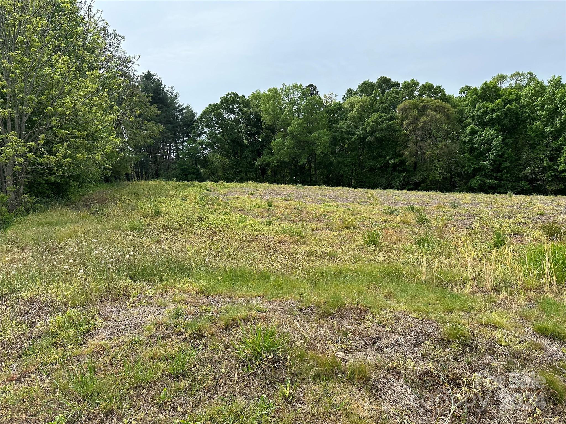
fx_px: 392
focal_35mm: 24
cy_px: 212
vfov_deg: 56.8
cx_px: 283
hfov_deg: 71.6
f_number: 1.78
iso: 80
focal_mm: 6.86
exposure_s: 1/3155
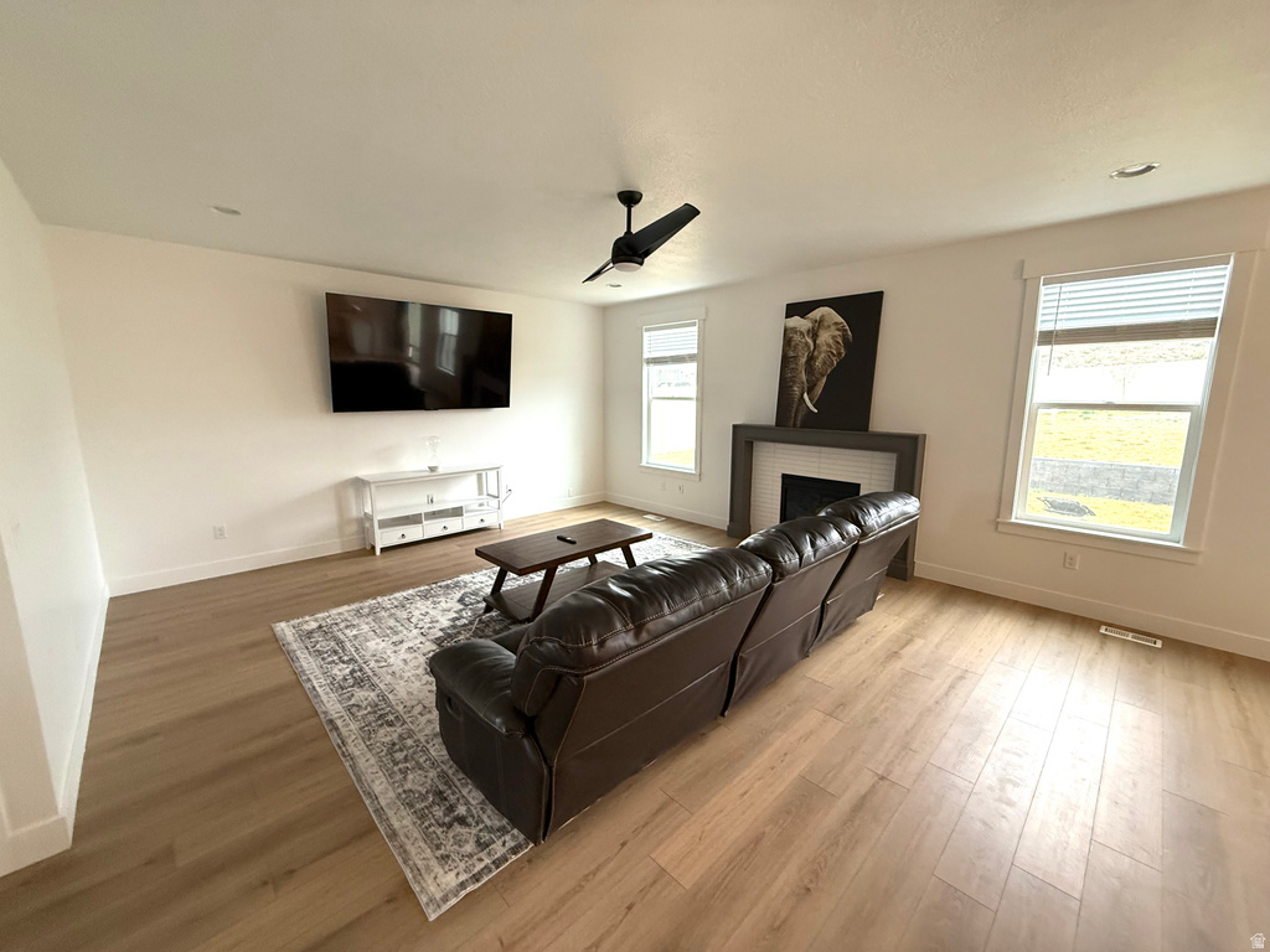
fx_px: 514
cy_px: 476
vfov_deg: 85.7
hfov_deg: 102.1
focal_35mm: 14
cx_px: 635
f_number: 2.2
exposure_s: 1/120
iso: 320
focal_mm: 2.22
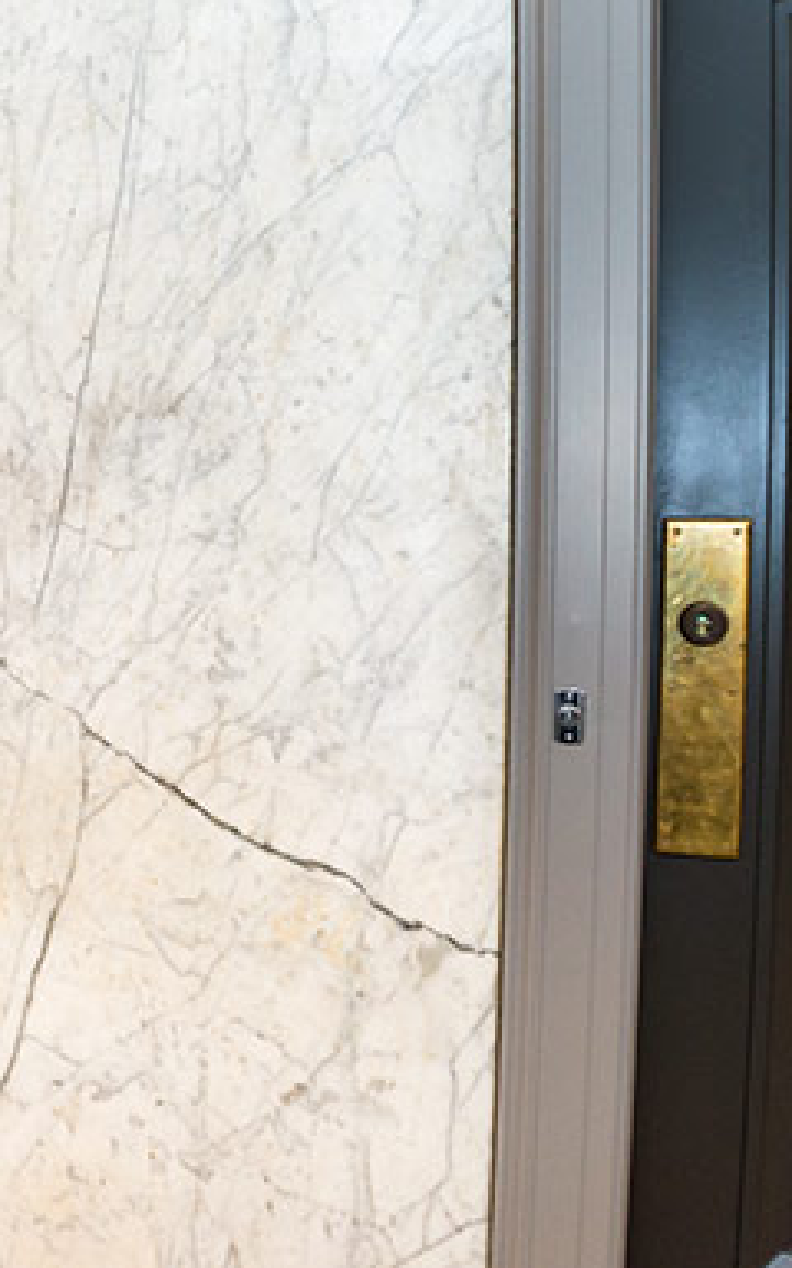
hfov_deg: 29.7
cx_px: -152
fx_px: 1278
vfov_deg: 52.7
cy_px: 636
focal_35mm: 37
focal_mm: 24
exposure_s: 1/60
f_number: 5.6
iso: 800
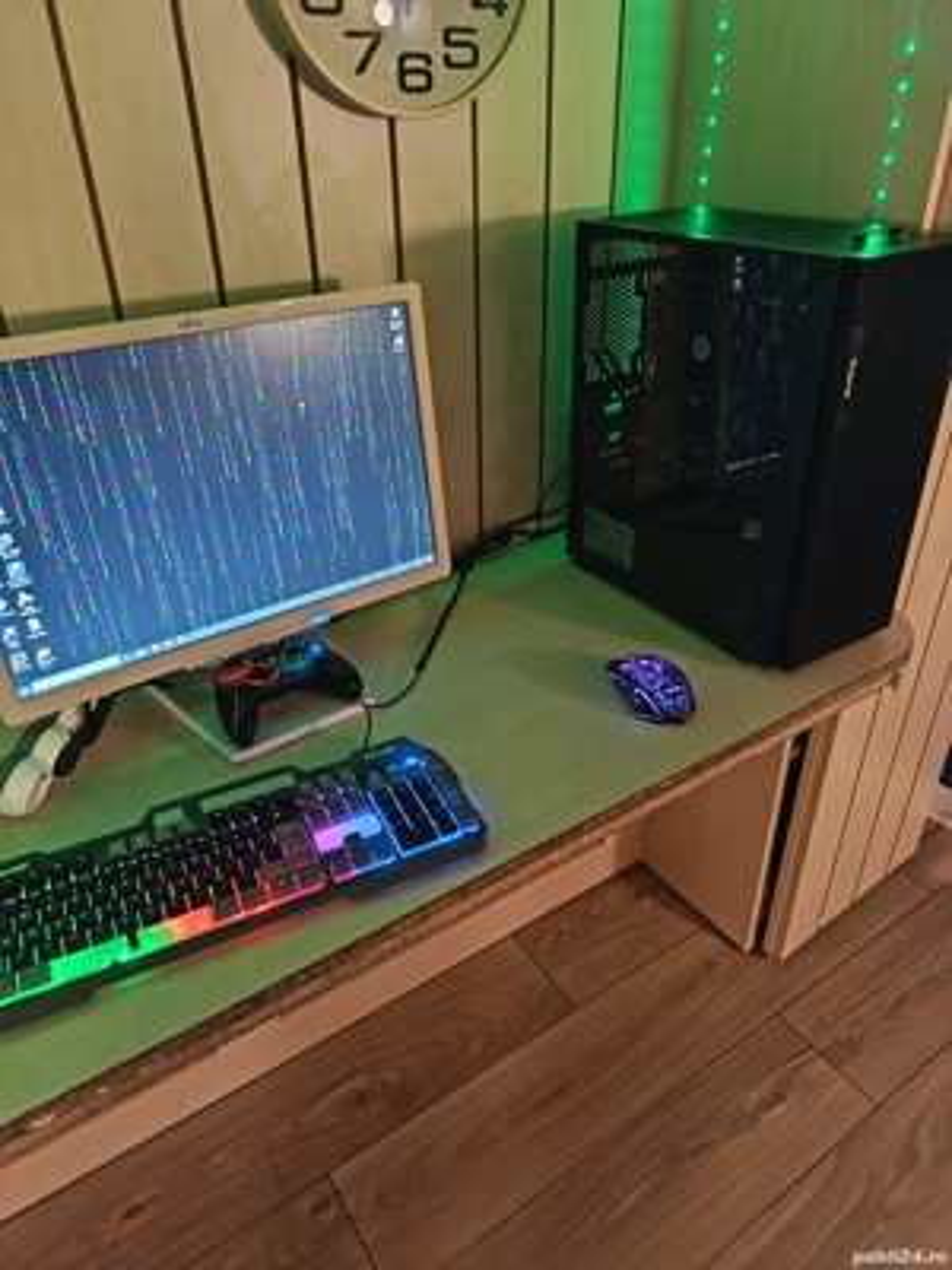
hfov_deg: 56.8
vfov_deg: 71.6
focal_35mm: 24
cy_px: 635
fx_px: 880
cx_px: 476
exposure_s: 1/33.3
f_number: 1.75
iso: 4042
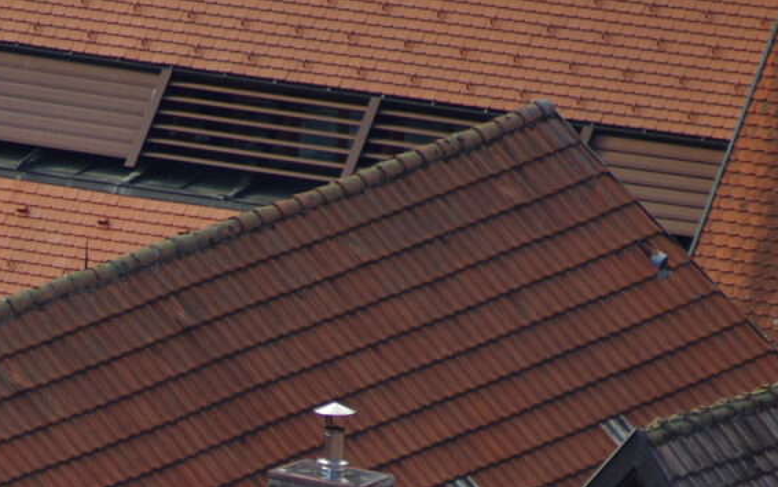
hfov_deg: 2.1
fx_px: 20910
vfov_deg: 1.3
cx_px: -190
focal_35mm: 986
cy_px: 788
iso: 200
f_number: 6.3
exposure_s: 1/160
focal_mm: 190
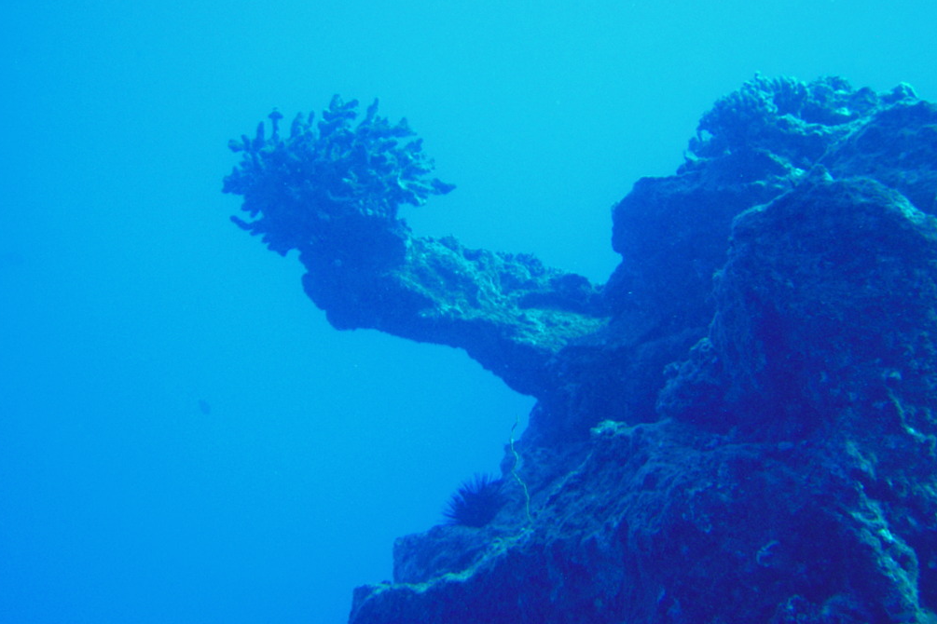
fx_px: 1379
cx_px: 465
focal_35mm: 53
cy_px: 326
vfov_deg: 25.5
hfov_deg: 37.5
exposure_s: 1/80
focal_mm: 8.9
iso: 100
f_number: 3.5
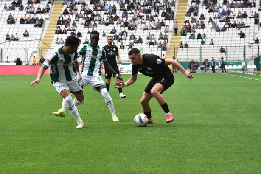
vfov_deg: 9.1
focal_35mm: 150
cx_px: 130
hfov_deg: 13.7
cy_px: 87
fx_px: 1087
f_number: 7.1
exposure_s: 1/640
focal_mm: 100
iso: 2000
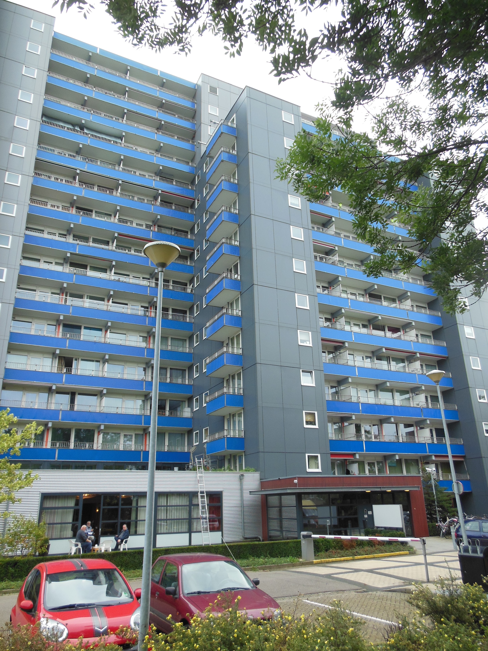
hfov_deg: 54.9
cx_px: 244
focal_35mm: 25
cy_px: 326
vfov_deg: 69.4
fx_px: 470
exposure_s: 1/320
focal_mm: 4.5
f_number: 3.2
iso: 125
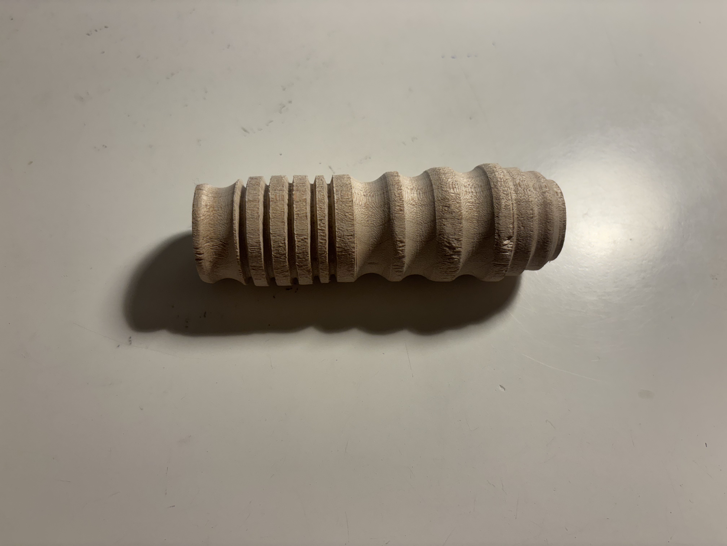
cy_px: 273
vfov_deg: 53.1
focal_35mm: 26
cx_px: 364
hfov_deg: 67.3
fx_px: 546
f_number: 1.6
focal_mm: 5.96
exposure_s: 1/120
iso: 80
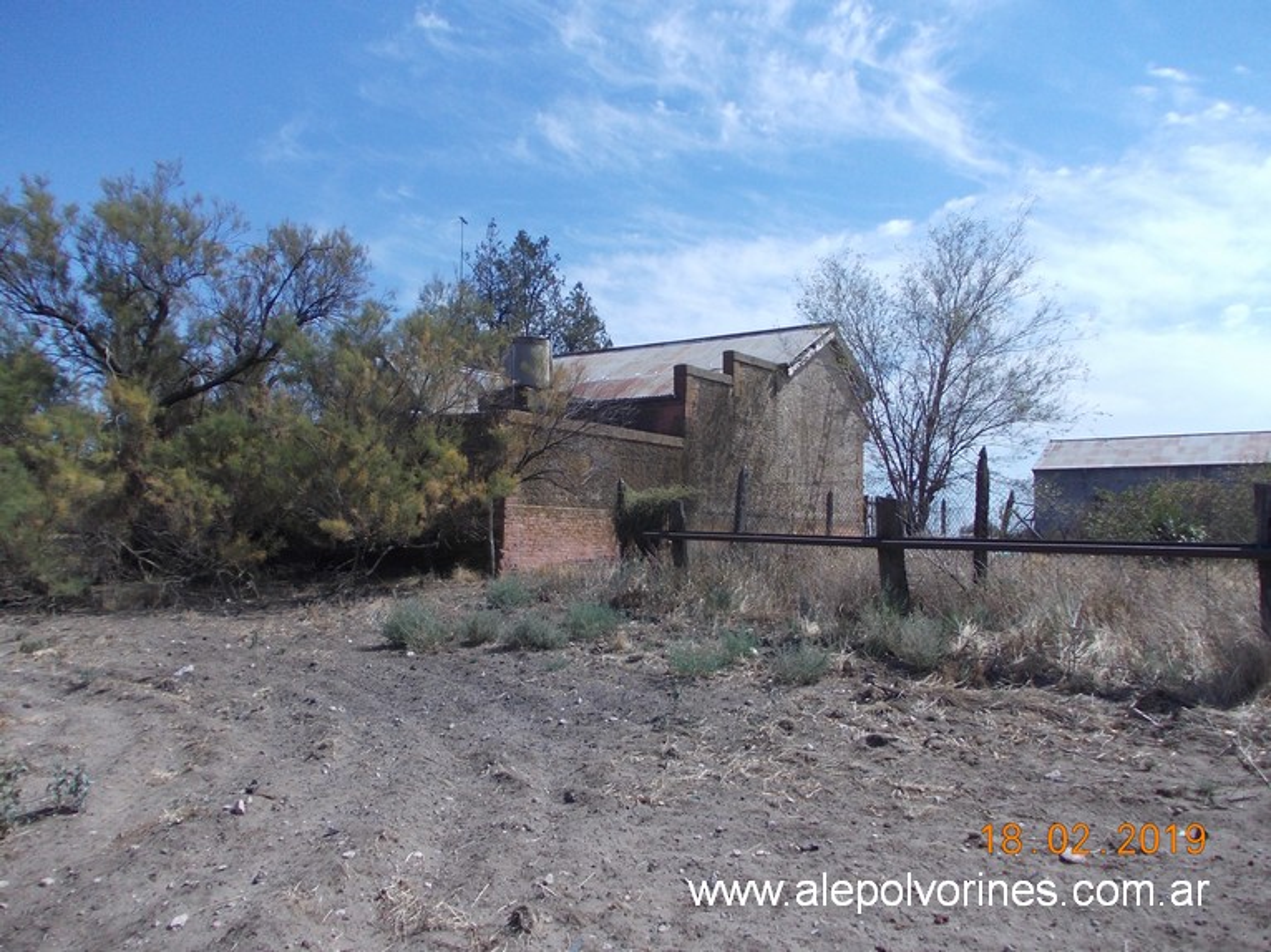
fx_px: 1028
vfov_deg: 49.7
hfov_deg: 63.5
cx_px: 636
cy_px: 476
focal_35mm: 28
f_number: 5.4
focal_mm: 4
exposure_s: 1/400
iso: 80
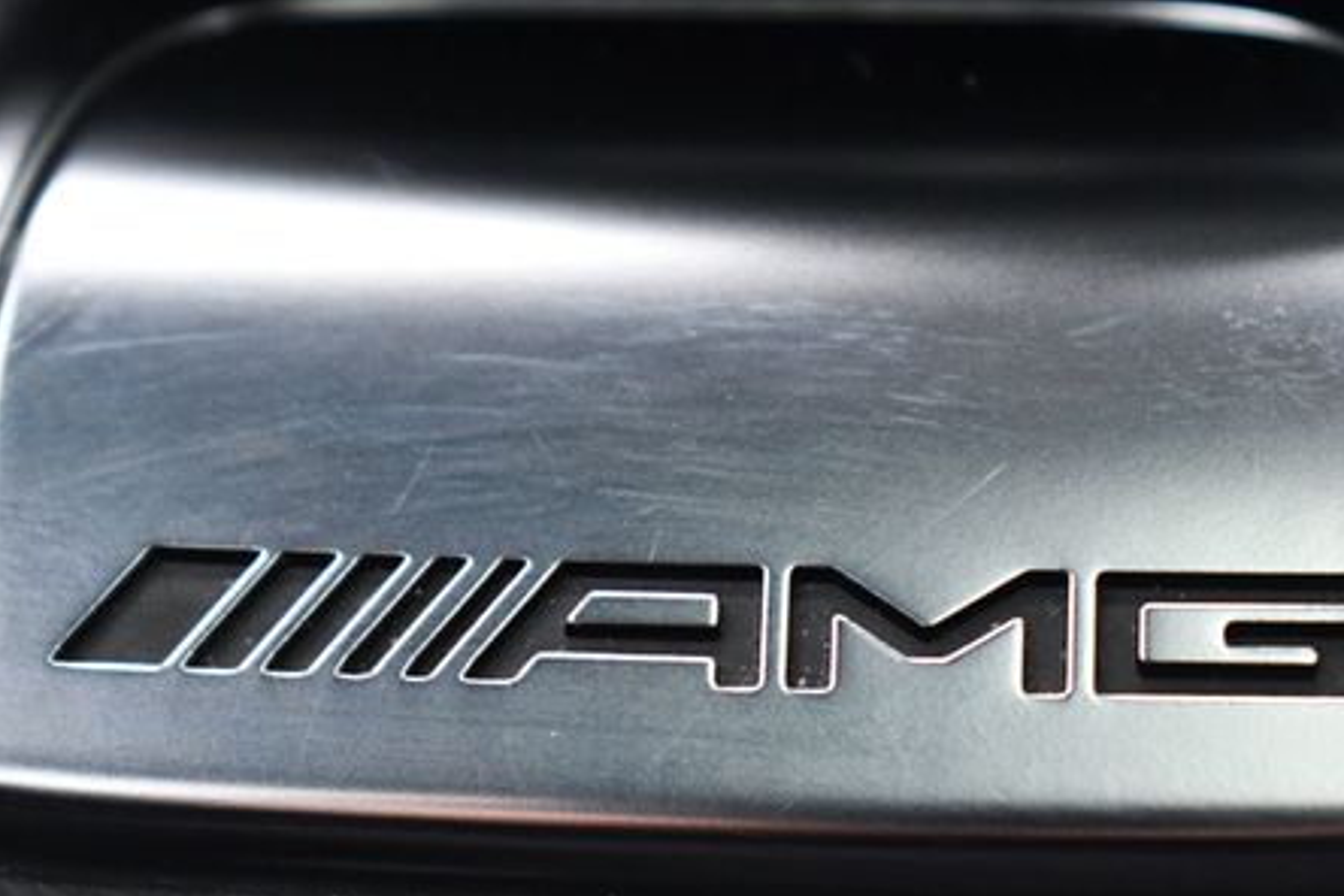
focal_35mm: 108
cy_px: 584
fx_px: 4032
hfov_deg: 18.9
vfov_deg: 12.7
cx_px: 672
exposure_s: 1/125
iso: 2200
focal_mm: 50
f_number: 5.6
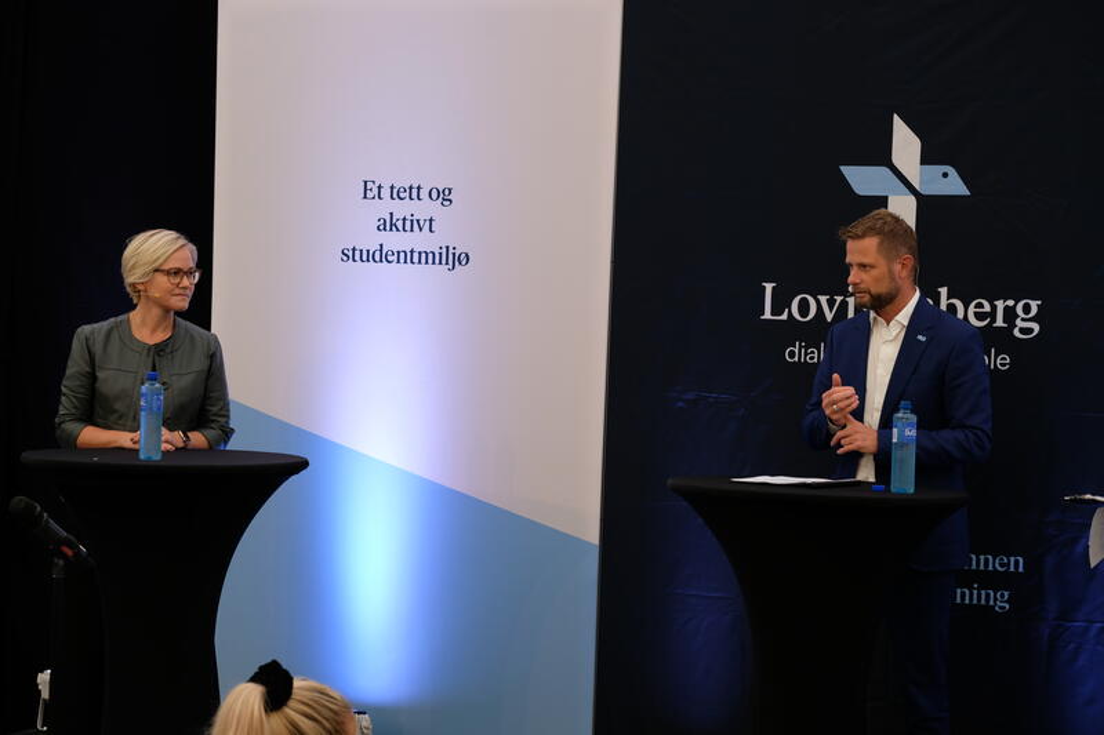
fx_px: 2299
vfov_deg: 18.2
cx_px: 552
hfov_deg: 27.0
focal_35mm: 75
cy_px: 368
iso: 400
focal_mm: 50
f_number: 5.6
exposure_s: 1/60
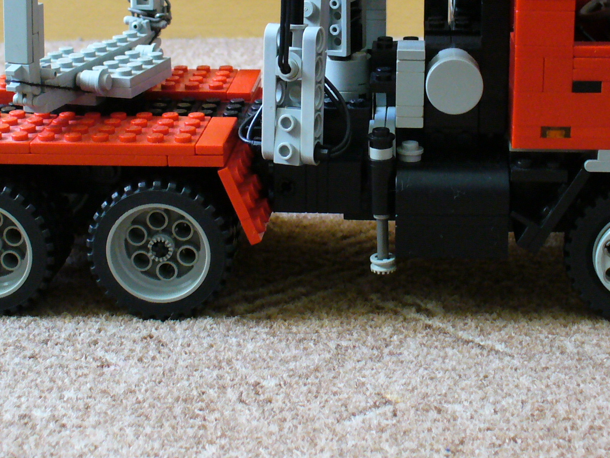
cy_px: 97
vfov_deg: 21.1
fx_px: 1216
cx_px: 322
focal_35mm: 69
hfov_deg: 28.2
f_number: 2.8
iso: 200
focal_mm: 6.1
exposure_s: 1/15
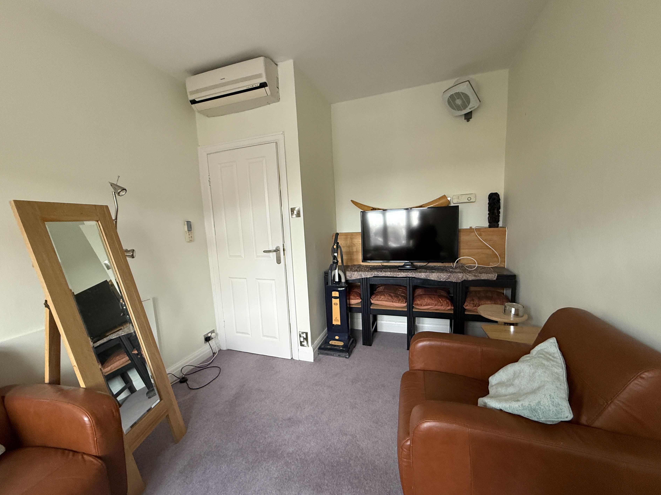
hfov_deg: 98.2
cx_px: 323
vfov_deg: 81.7
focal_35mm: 15
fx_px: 286
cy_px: 259
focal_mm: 2.22
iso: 320
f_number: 2.2
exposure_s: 1/90
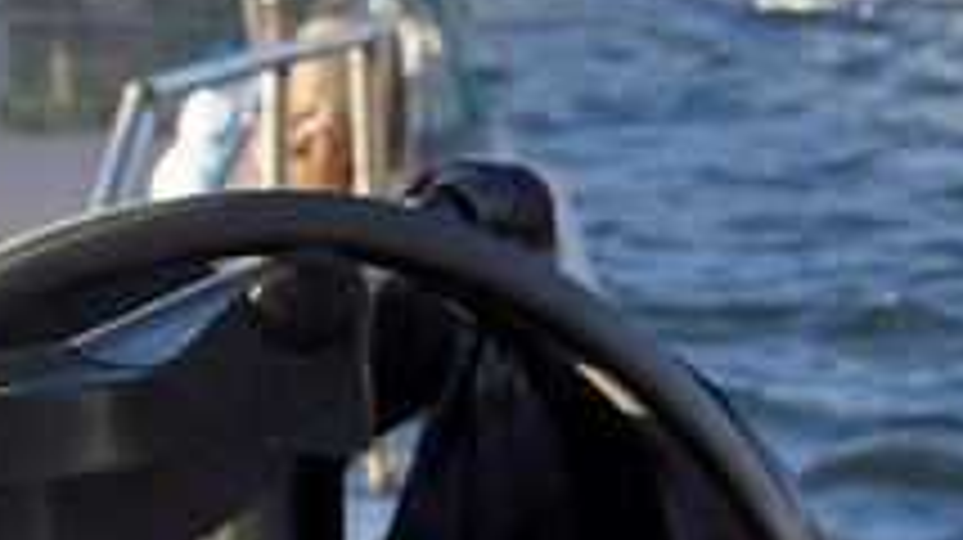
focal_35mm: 298
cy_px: 567
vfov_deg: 4.1
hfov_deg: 6.3
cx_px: 3465
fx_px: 7604
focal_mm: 38
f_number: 11
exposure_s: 1/160
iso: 400
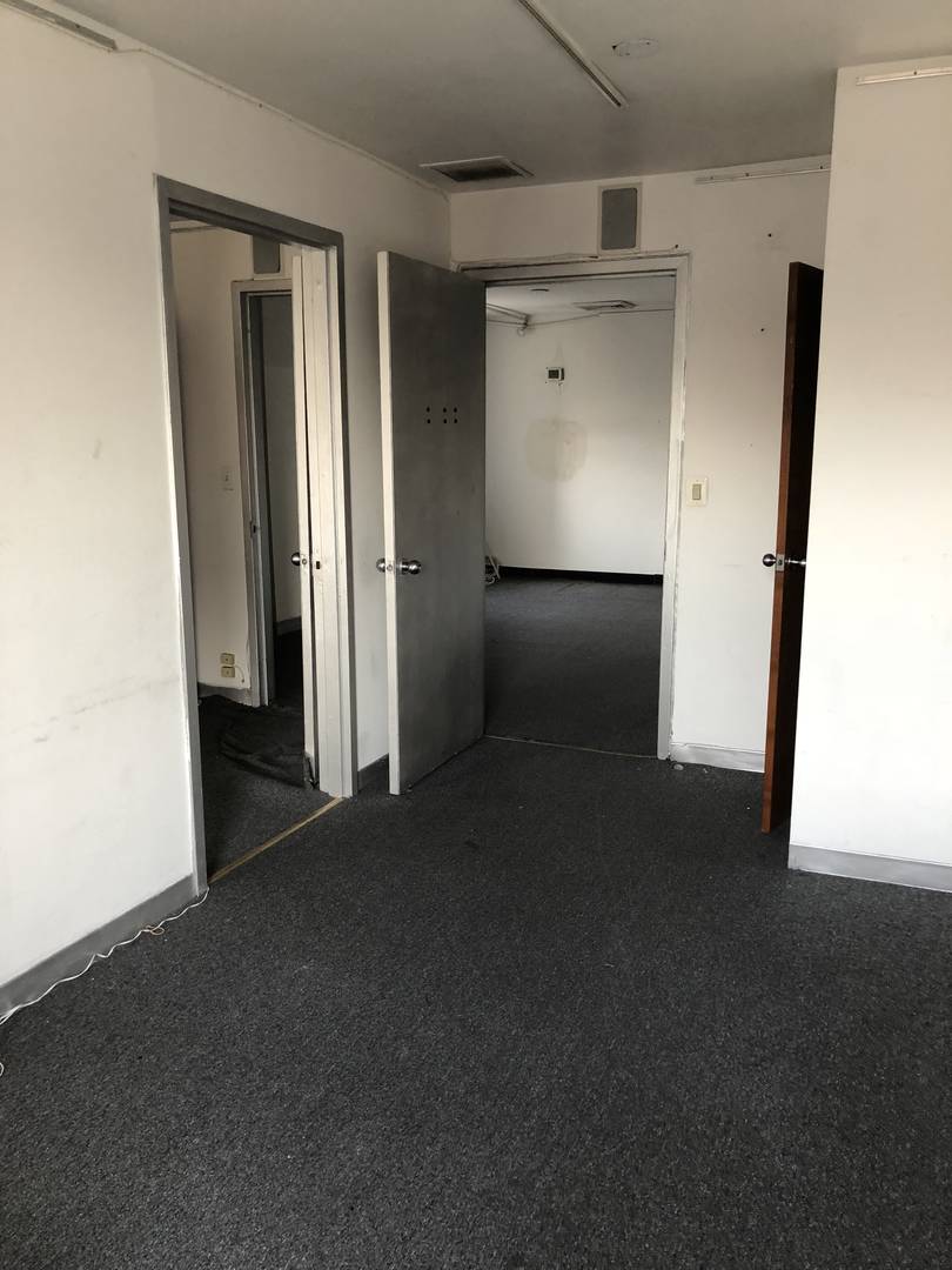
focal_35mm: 28
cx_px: 476
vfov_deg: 63.4
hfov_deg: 49.7
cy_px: 635
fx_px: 1027
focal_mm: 3.99
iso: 40
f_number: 1.8
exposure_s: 1/15
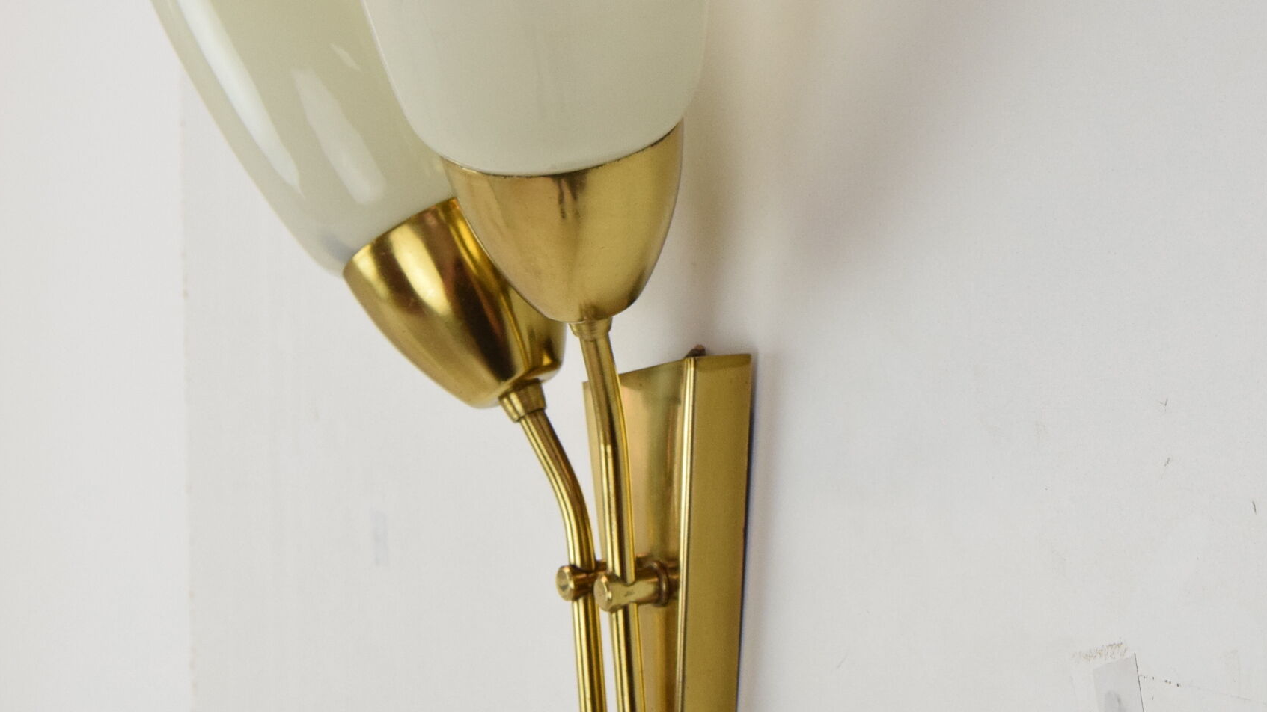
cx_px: 729
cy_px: 215
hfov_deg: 32.8
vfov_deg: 18.8
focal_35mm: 64
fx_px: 2147
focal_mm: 23
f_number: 8
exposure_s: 1/250
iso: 1600
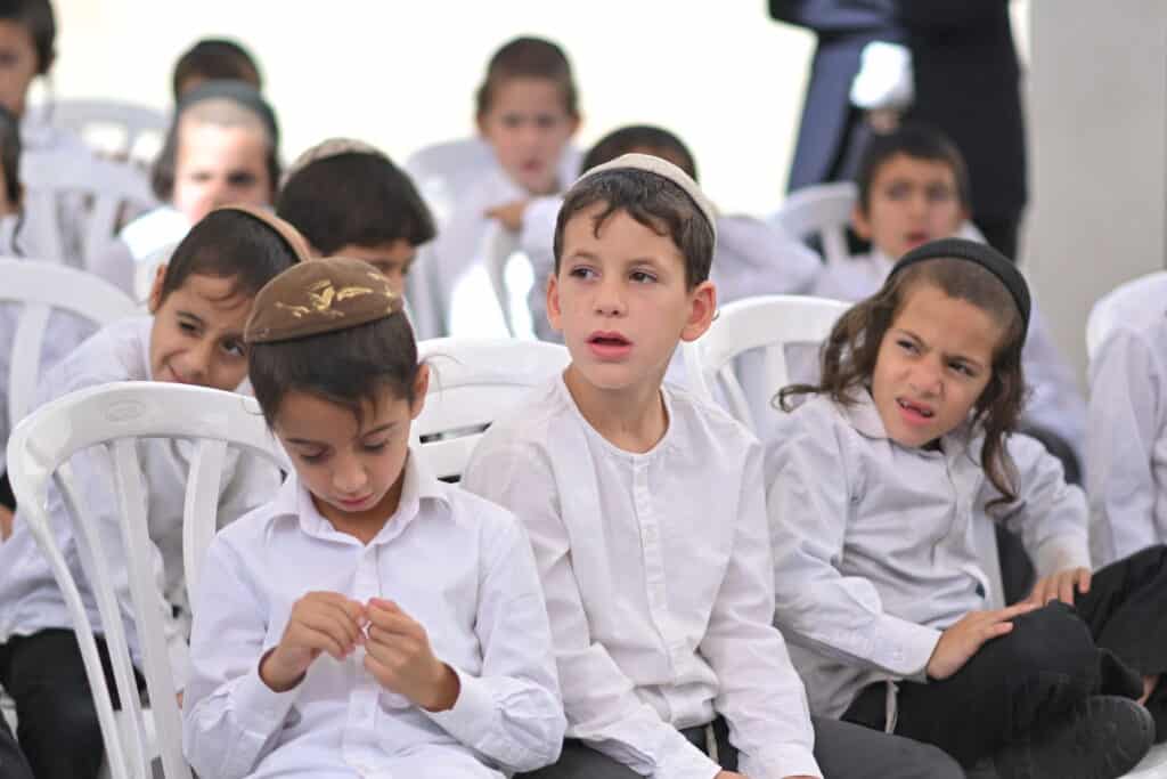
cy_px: 390
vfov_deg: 10.8
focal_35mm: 127
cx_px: 584
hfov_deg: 16.1
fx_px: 4117
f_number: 1.8
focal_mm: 85
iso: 64
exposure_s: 1/1250
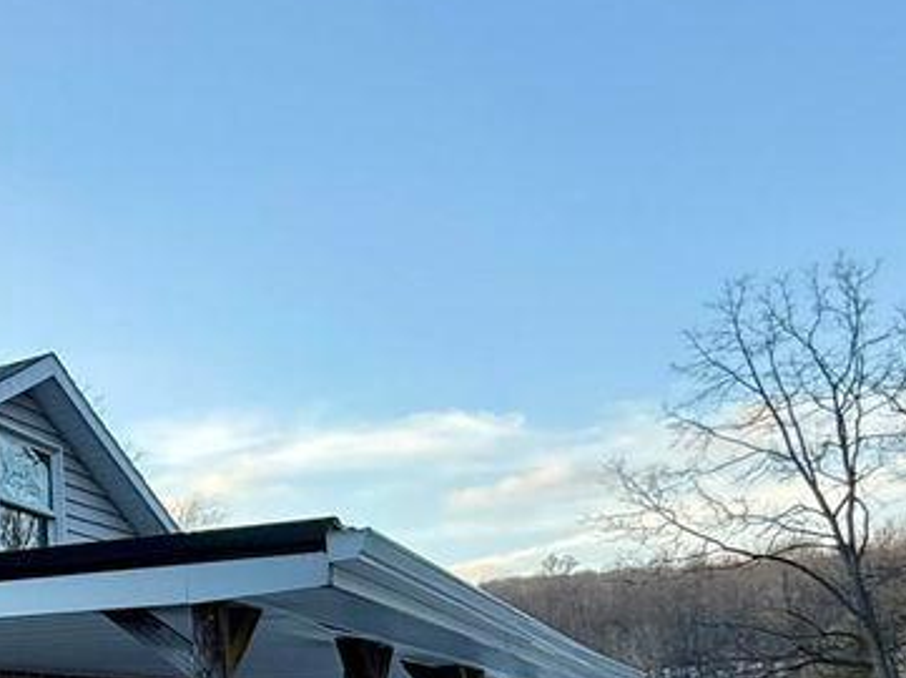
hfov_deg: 29.7
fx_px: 1386
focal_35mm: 53
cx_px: -242
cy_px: 768
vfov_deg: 25.3
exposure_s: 1/386
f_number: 2.2
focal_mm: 2.22
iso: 64
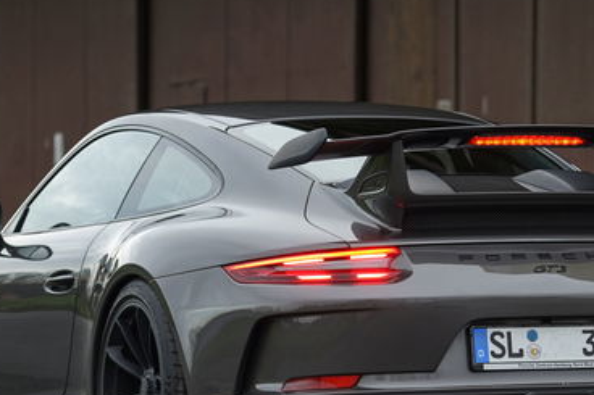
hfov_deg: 8.5
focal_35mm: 242
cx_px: 363
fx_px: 3991
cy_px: 208
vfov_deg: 5.7
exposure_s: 1/125
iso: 200
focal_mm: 116
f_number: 4
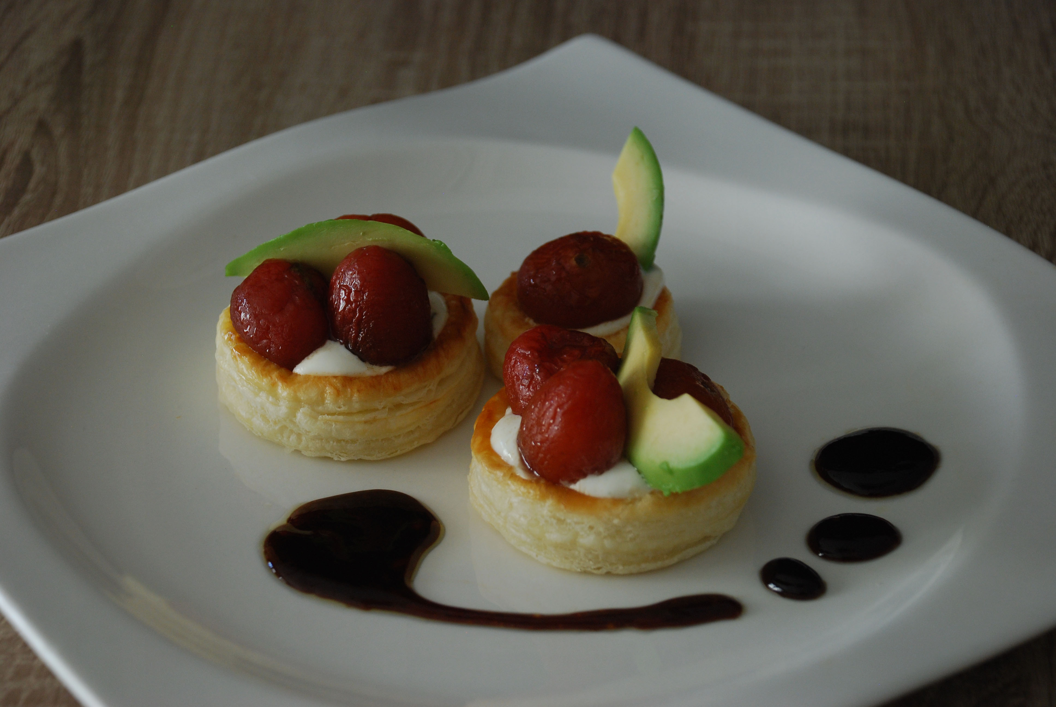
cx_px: 528
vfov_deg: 14.7
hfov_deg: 21.9
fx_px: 2731
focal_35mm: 93
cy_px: 354
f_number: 5.3
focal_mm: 62
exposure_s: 1/20
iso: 400
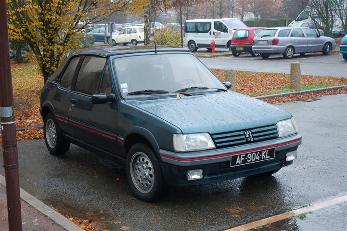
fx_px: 549
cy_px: 116
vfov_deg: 23.8
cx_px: 174
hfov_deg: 35.1
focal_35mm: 57
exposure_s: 1/100
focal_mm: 38
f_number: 5
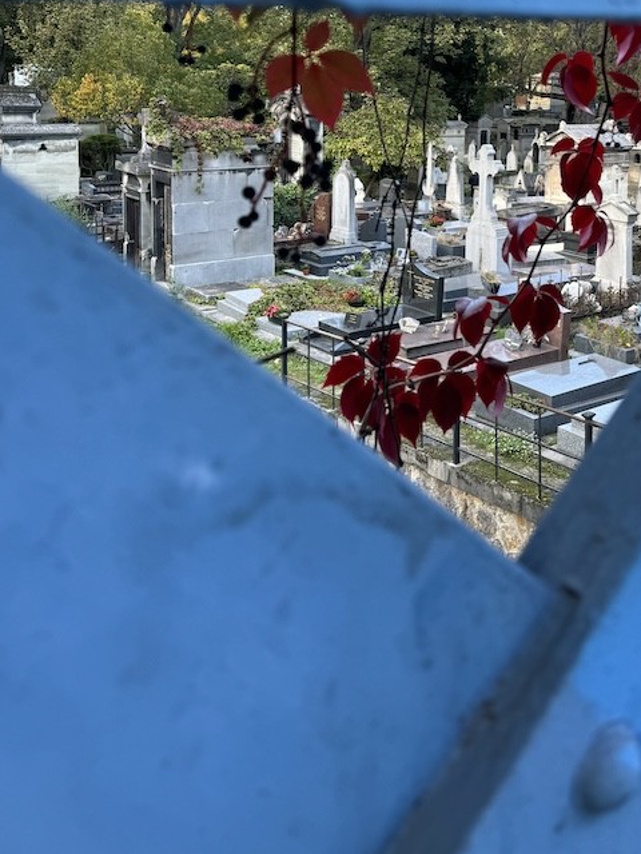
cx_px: 501
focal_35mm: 40
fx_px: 988
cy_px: 183
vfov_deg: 44.7
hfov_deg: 35.0
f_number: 1.78
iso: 64
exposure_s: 1/189
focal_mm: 6.76
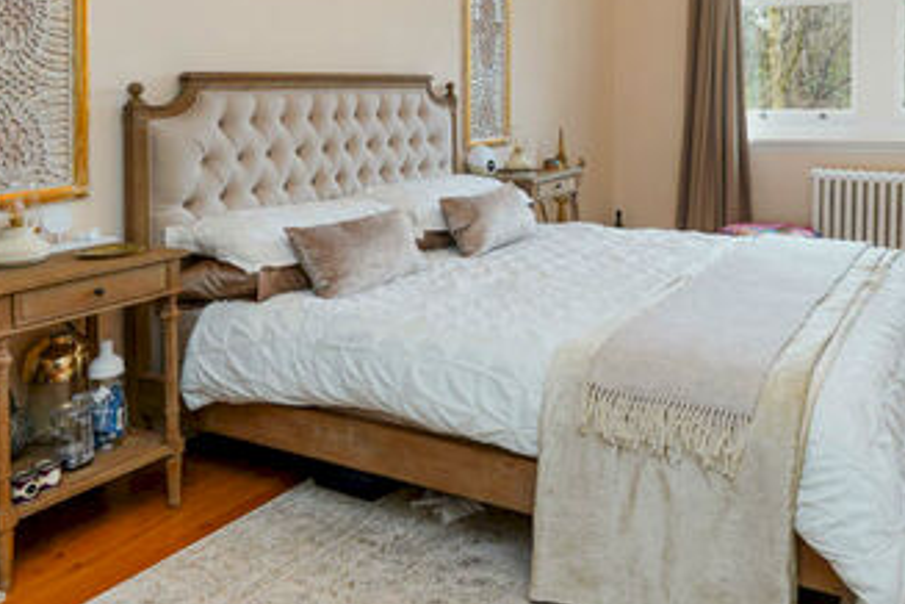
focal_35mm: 30
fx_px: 754
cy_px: 143
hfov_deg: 60.6
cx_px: 598
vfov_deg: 42.1
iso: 200
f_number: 11
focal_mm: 14
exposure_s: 1/2.5
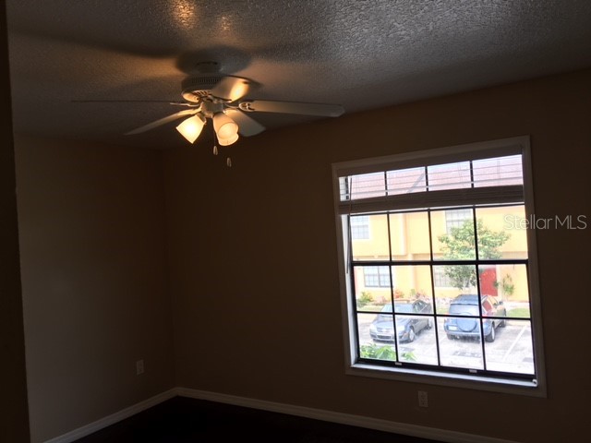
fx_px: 495
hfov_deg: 61.7
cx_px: 296
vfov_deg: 48.2
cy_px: 222
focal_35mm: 29
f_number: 2.2
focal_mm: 4.15
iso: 25
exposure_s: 1/126
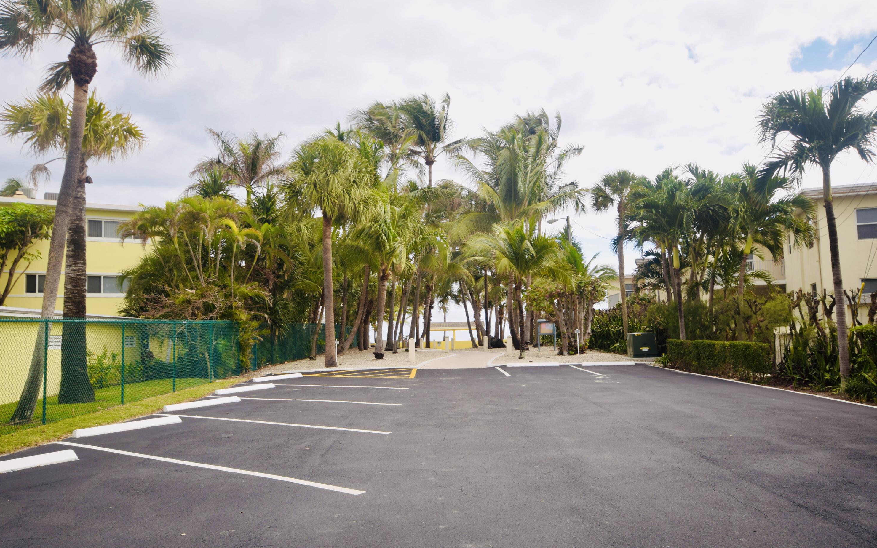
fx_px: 741
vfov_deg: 40.6
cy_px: 277
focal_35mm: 31
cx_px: 442
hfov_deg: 61.2
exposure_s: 1/200
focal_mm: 20
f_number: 8
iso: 100
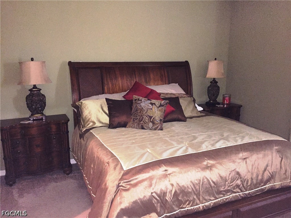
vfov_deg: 48.2
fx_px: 244
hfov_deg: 61.7
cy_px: 109
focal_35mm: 29
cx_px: 146
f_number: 2.2
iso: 500
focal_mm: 4.15
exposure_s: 1/16
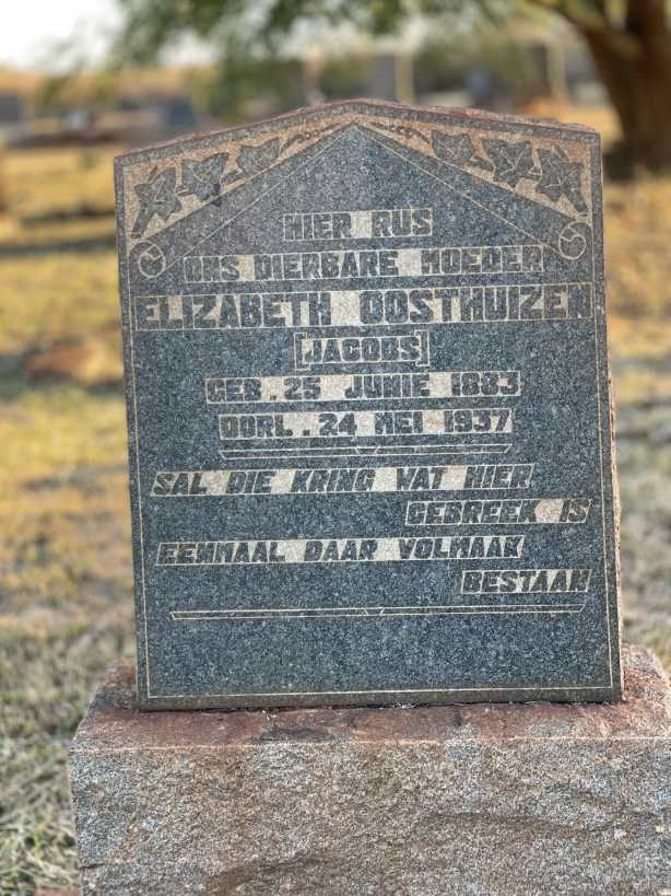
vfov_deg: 36.8
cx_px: 336
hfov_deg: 28.0
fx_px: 1344
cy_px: 448
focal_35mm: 52
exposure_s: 1/122
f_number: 2
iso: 50
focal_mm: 6
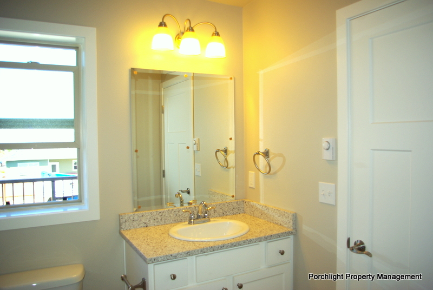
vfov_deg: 48.1
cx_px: 216
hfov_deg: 67.3
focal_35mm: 27
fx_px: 325
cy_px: 145
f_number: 3.5
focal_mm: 18
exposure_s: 1/90
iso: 100
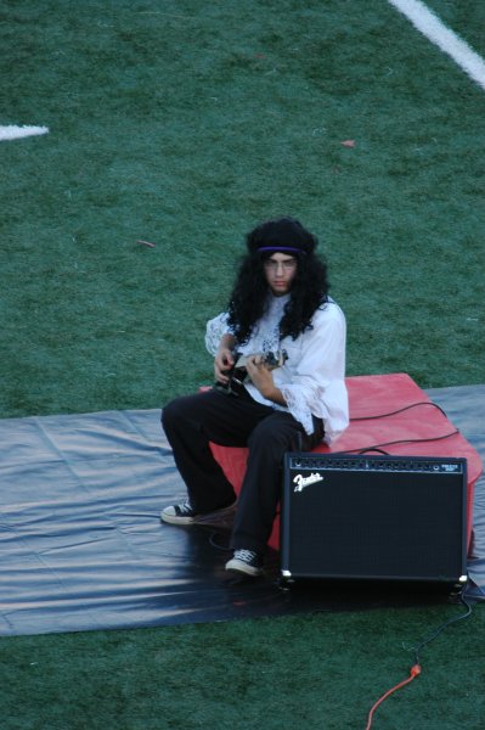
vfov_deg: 3.4
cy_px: 365
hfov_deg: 2.3
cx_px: 242
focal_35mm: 600
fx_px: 12145
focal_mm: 400
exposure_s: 1/160
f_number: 5.6
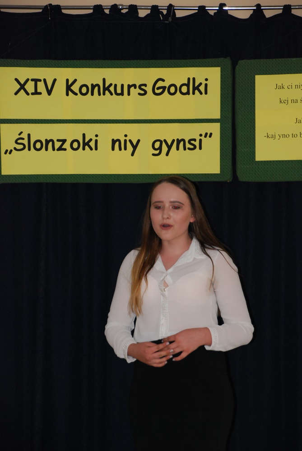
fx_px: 1883
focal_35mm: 150
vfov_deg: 13.7
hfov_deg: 9.2
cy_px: 226
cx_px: 151
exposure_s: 1/60
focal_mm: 100
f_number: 6
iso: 640
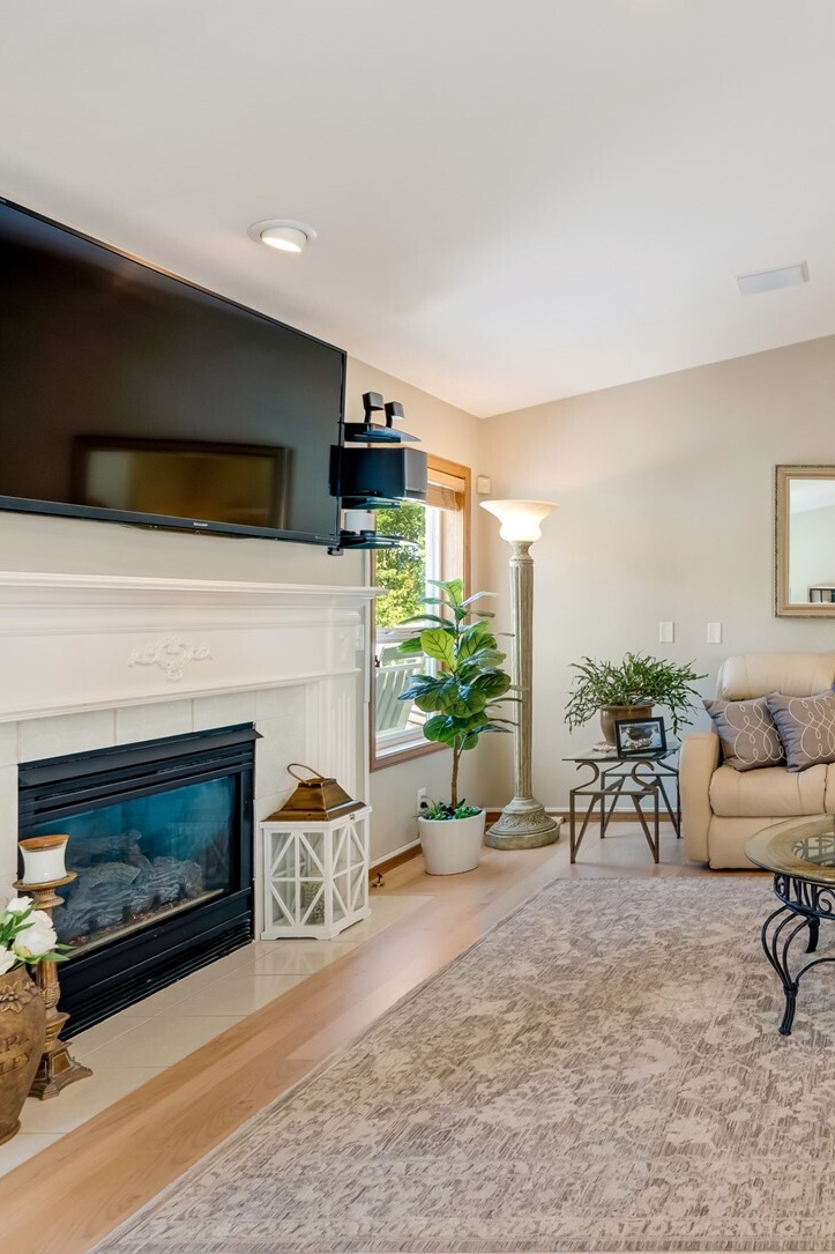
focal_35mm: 25
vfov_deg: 71.5
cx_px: 903
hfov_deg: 41.6
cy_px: 615
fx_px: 870
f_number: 8
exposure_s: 1/320
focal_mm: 16
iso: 400
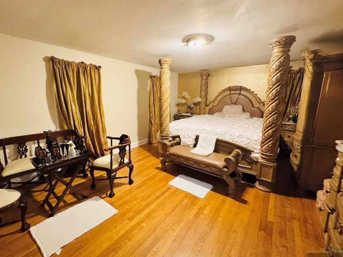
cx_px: 149
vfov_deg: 78.1
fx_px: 159
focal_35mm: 16
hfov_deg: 94.0
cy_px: 122
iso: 640
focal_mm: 2.22
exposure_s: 1/60
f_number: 2.2
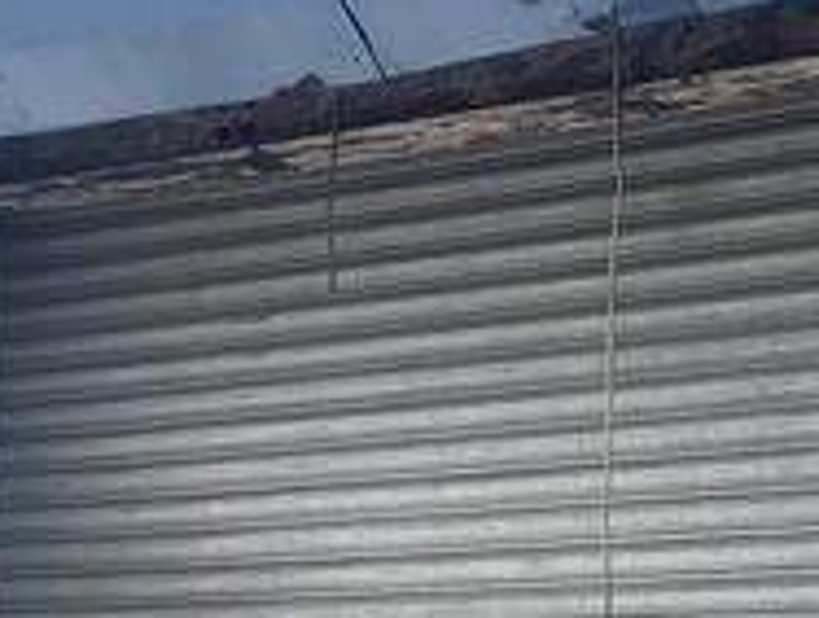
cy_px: 605
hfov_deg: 16.7
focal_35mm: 111
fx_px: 2631
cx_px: 1064
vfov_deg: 13.2
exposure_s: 1/2132
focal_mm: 4.2
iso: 32
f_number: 1.6
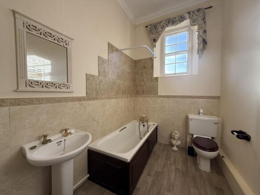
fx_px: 105
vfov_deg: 85.7
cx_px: 130
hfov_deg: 102.1
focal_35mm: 14
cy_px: 98
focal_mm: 2.22
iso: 64
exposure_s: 1/266
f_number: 2.2
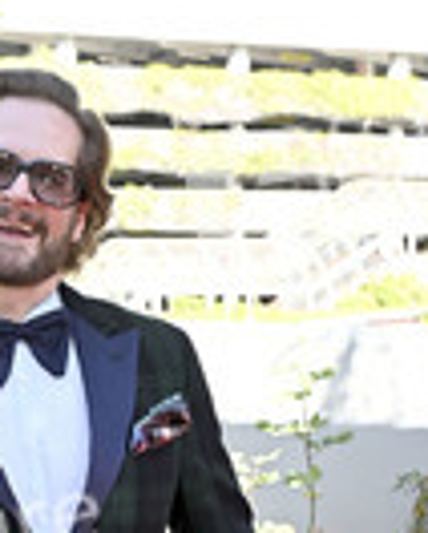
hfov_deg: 14.1
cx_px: 24
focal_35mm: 108
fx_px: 1706
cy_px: 791
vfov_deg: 16.3
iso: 640
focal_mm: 38
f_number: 5.6
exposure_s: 1/320
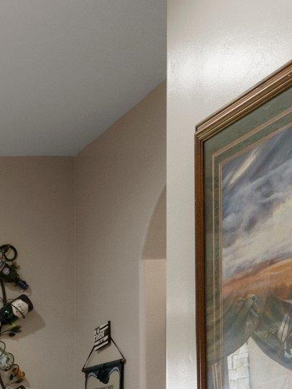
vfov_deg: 21.1
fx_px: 979
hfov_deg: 14.3
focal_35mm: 87
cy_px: 454
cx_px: -284
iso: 400
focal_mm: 24
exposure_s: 1/15
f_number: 8
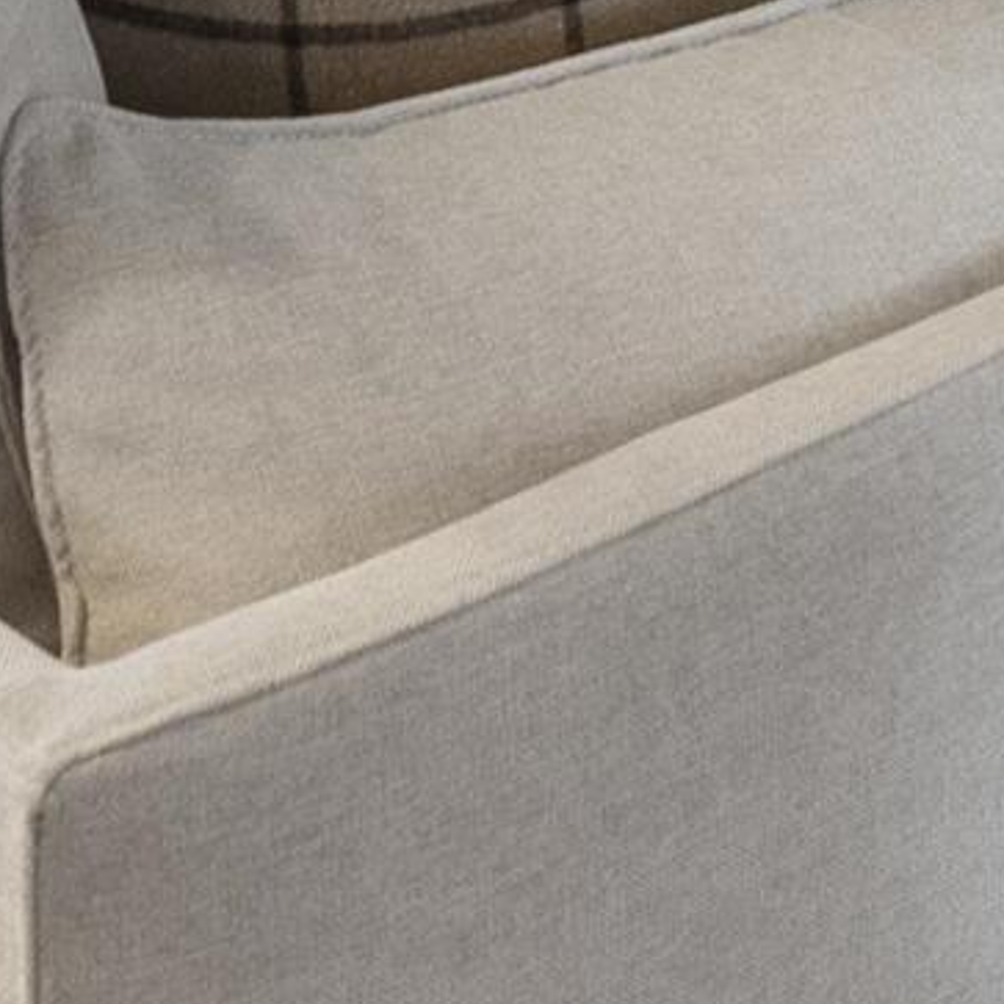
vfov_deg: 11.5
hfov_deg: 14.6
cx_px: 849
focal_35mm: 119
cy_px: -1561
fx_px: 3892
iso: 100
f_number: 8
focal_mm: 16.5
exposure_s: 1.6
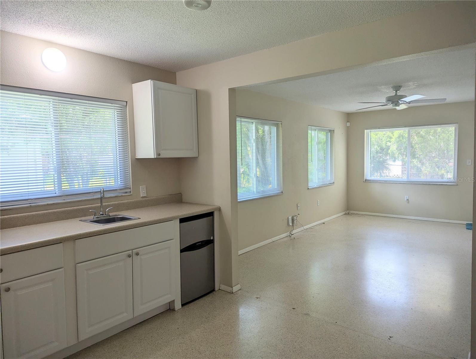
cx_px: 238
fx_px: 330
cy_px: 180
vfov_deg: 56.9
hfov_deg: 71.5
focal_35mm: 24
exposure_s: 1/120
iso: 75
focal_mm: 6.81
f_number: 1.85
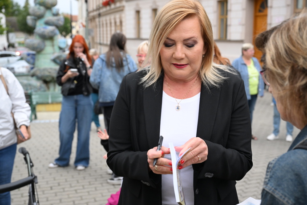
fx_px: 401
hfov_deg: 41.9
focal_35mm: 47
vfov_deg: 28.6
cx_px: 154
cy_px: 102
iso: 3200
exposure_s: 1/1600
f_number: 5
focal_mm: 47
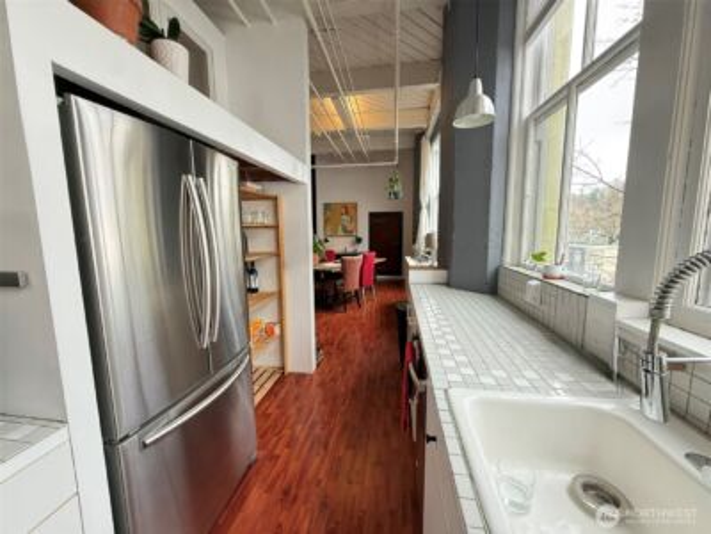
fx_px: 288
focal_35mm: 14
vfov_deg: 85.7
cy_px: 267
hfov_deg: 102.1
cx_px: 356
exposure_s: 1/99
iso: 200
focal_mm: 2.22
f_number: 2.2
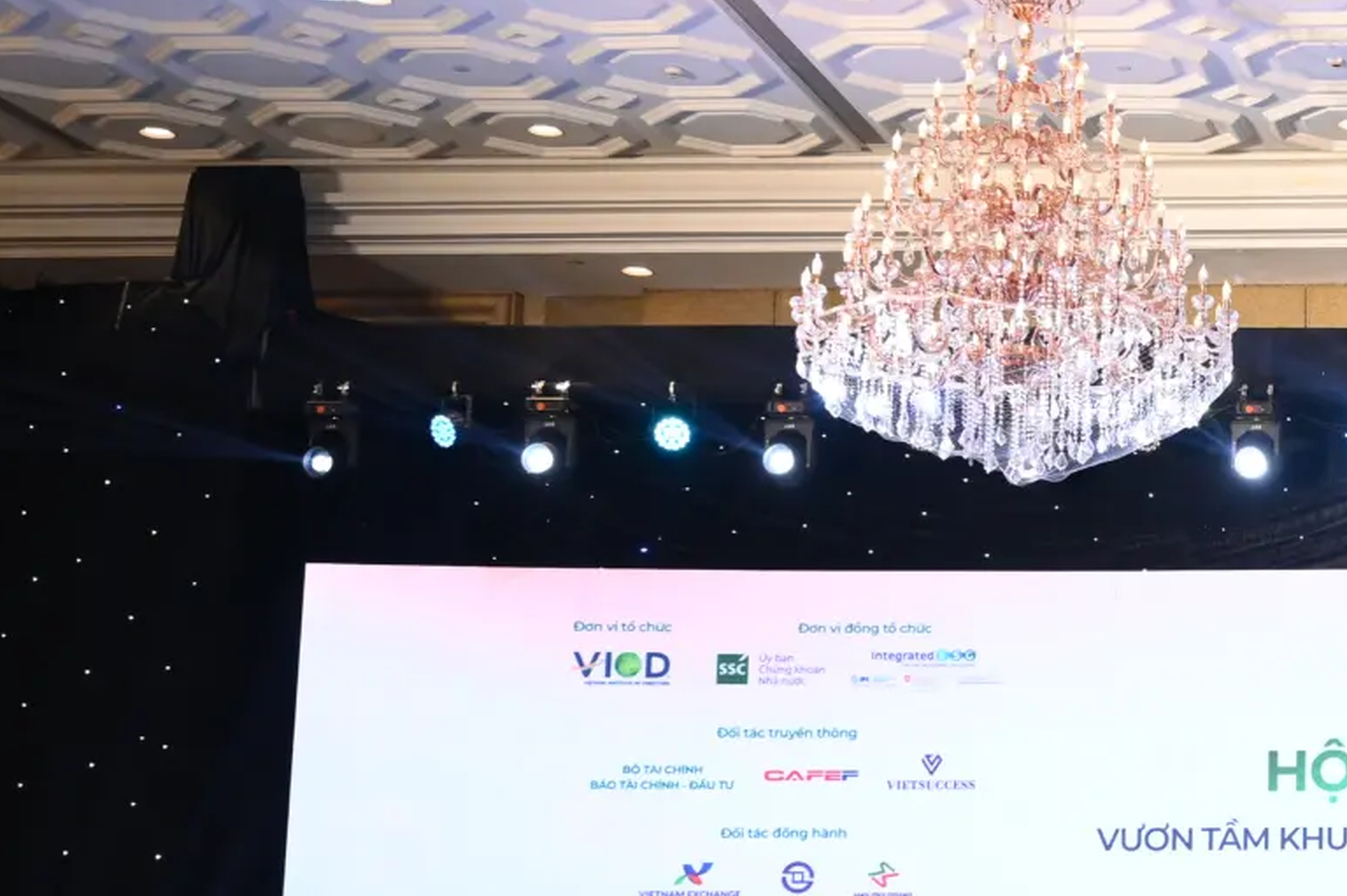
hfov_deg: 24.2
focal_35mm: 75
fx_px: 2804
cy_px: 544
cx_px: 1675
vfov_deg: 18.1
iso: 1250
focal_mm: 30
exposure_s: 1/160
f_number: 5
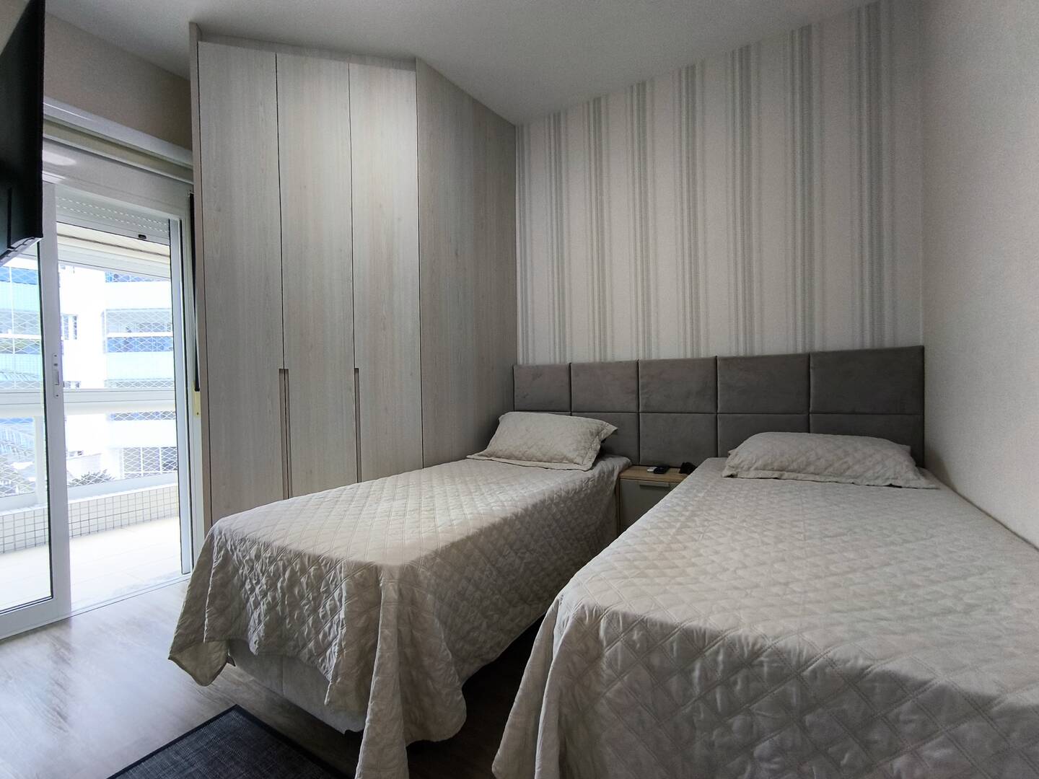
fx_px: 480
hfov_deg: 94.5
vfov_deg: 78.1
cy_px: 390
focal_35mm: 16
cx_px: 520
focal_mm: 1.65
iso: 80
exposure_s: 1/60
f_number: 2.2
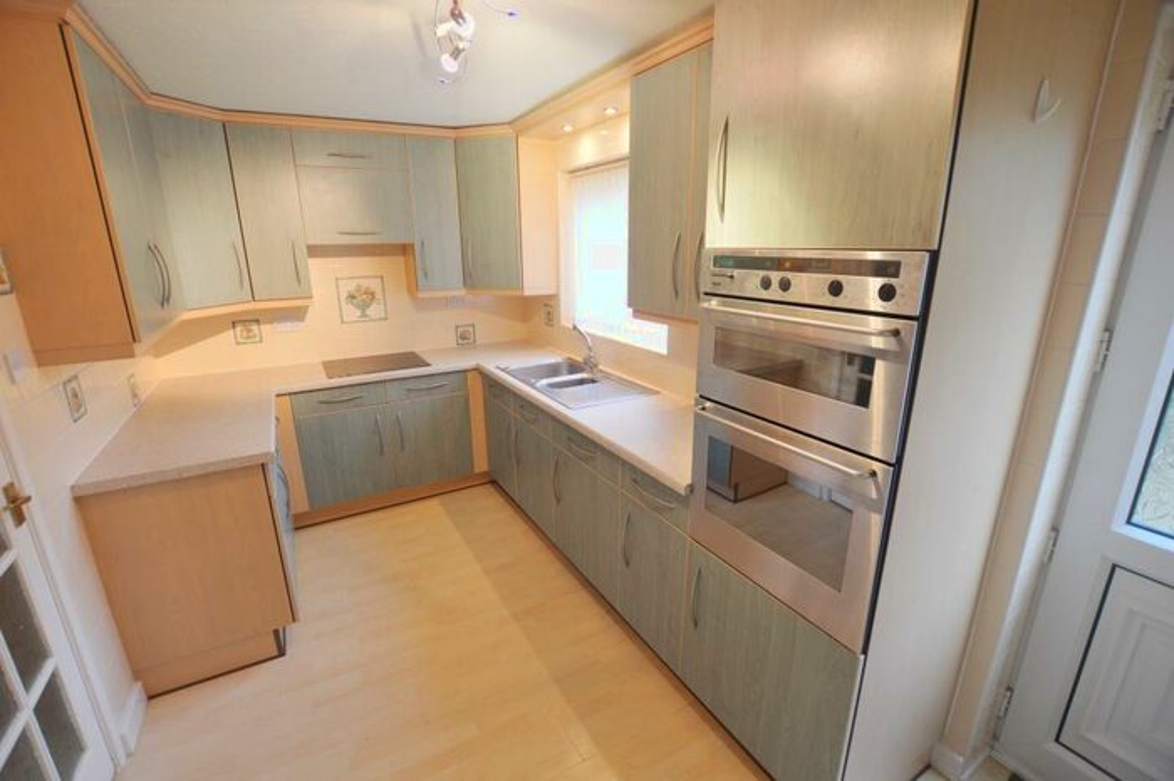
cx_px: 587
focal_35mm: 15
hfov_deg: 100.4
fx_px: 489
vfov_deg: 77.3
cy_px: 390
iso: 720
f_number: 3.5
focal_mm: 10
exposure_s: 1/60
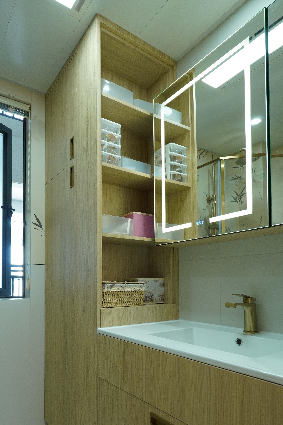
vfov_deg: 74.9
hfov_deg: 55.0
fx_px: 268
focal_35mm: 23
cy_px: 278
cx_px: 103
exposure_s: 1/125
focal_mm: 11
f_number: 4
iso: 1000
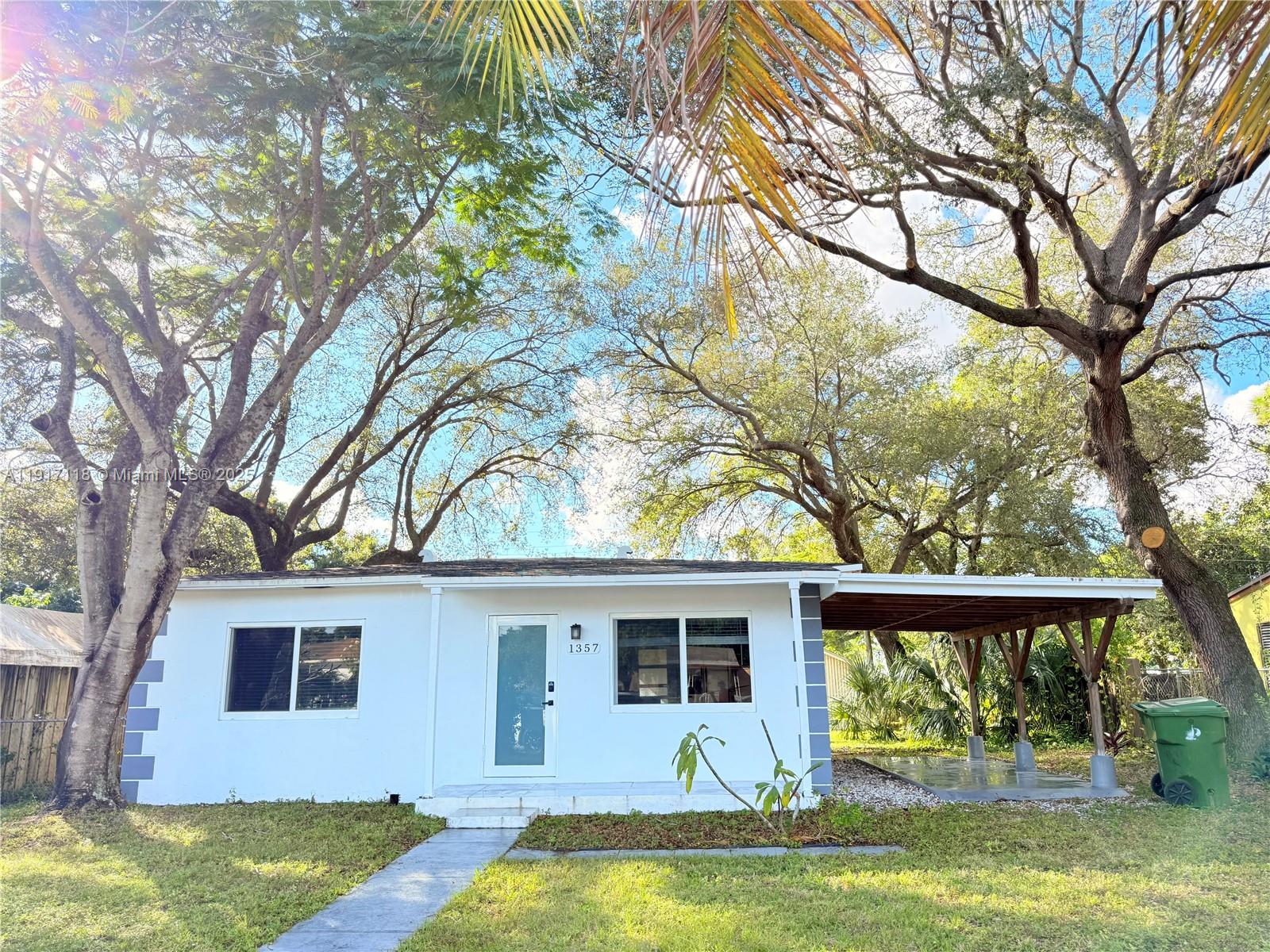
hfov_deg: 71.6
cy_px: 476
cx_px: 635
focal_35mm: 24
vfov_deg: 56.8
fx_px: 881
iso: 100
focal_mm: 6.76
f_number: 1.78
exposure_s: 1/765
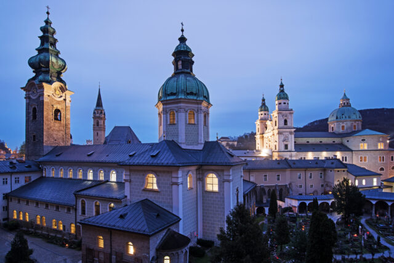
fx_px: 197
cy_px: 132
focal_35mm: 18
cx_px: 197
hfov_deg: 90.0
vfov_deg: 67.3
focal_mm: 18
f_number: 9
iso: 100
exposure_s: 61
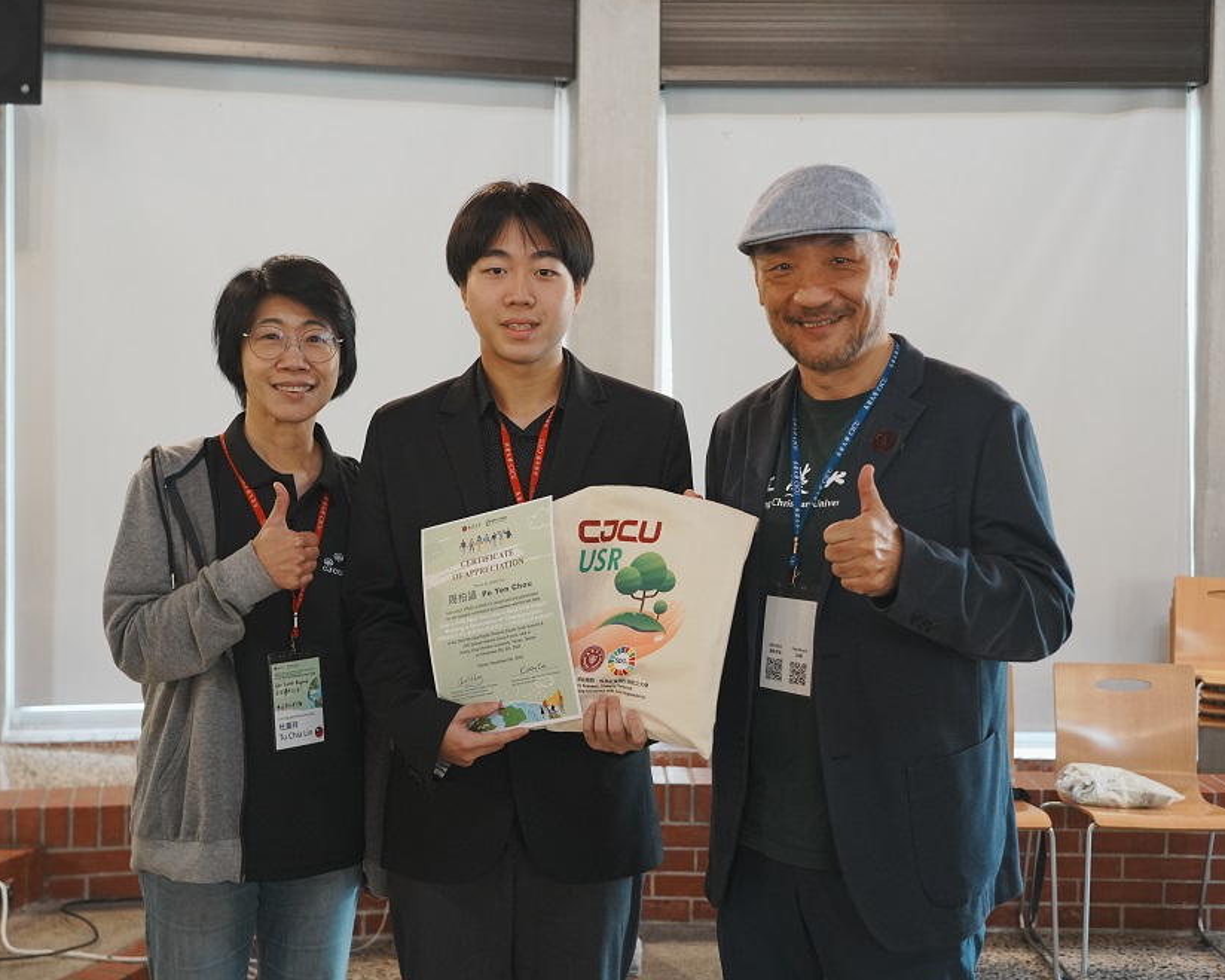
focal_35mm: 41
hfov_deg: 44.7
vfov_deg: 36.5
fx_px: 1486
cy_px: 489
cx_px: 549
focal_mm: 36
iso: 2500
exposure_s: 1/200
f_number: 4.5
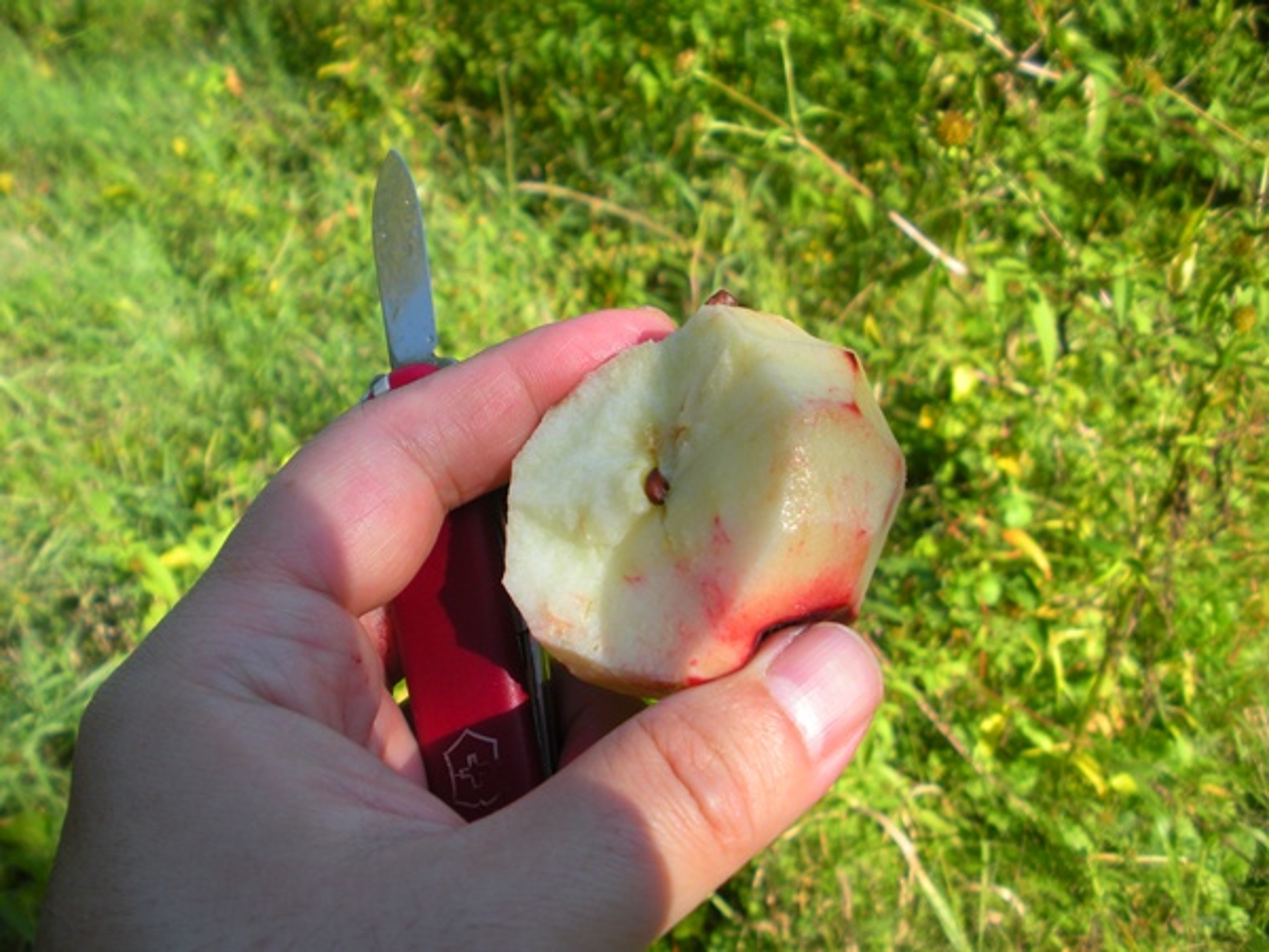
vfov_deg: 39.7
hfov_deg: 51.4
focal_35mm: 36
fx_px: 1320
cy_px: 476
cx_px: 634
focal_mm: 6.3
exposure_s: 1/202
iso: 64
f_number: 3.5
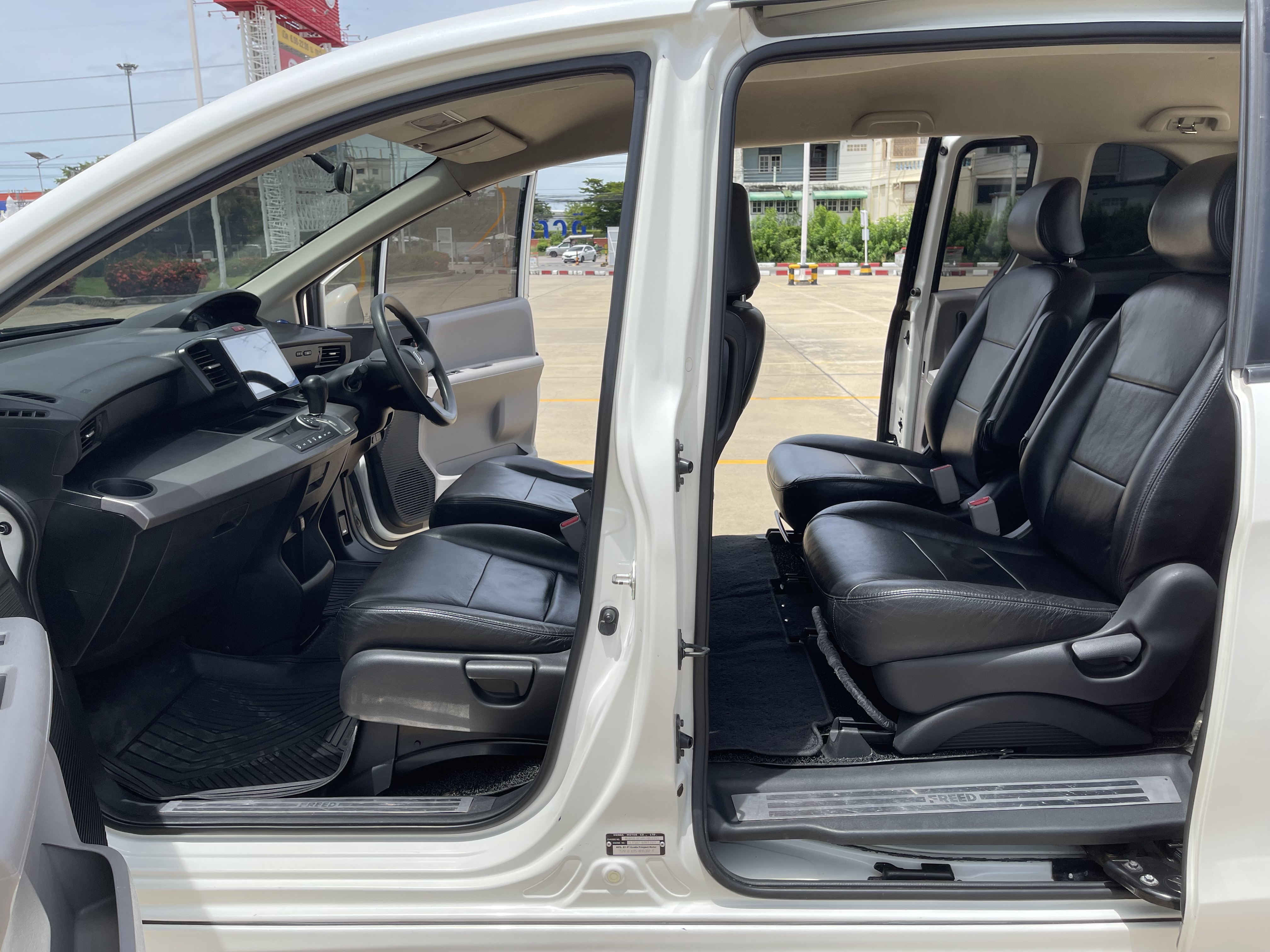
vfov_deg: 54.9
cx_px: 635
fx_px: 917
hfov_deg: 69.4
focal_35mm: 25
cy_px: 476
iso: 32
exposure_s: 1/2336
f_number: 1.6
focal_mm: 5.1
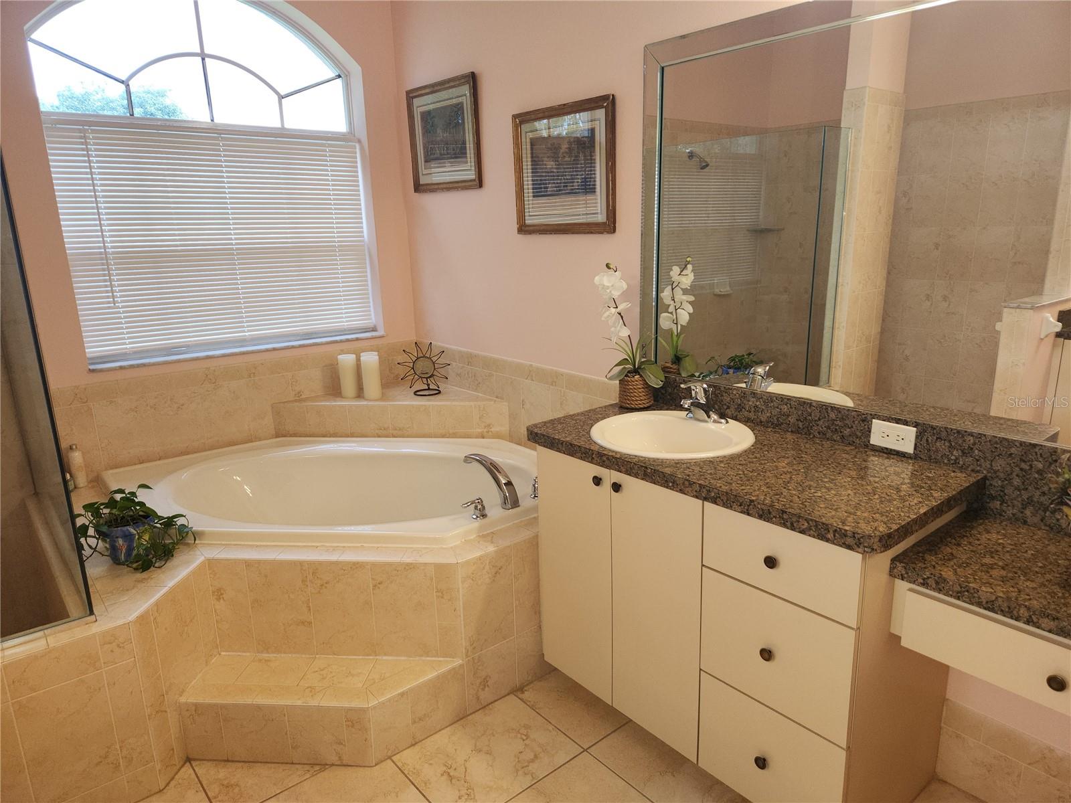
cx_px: 536
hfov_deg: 73.9
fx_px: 712
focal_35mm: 23
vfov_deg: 58.9
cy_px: 402
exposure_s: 1/60
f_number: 1.8
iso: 50
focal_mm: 5.4
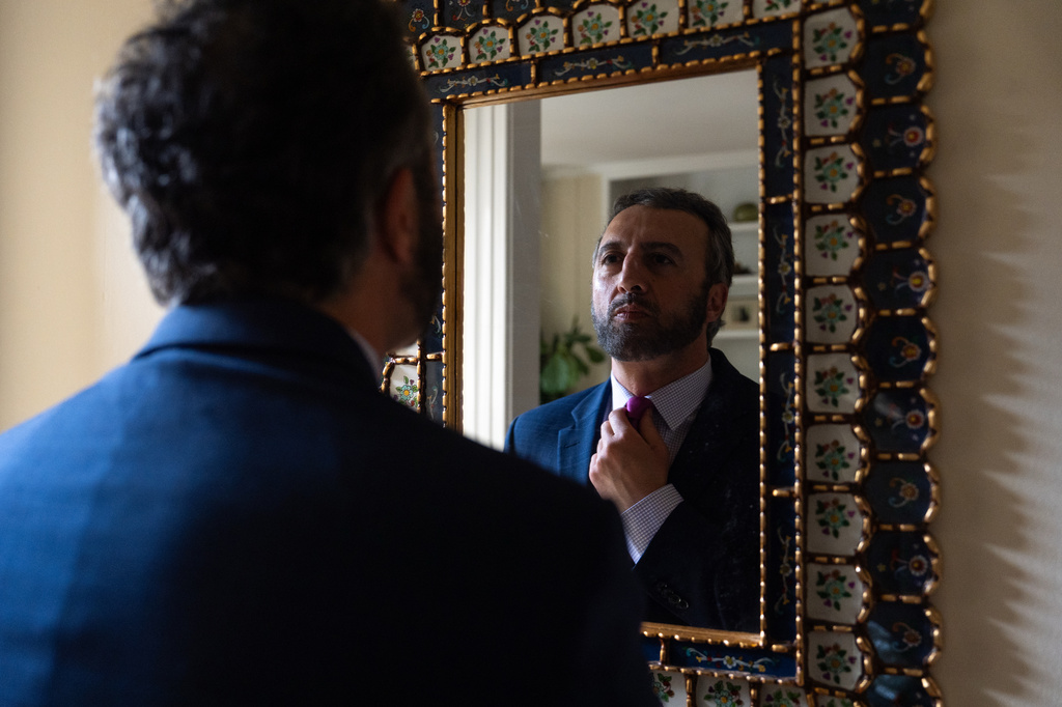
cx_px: 531
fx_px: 944
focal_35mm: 32
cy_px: 354
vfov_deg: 41.1
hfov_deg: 58.7
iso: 1600
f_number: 2.8
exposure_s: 1/500
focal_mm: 32
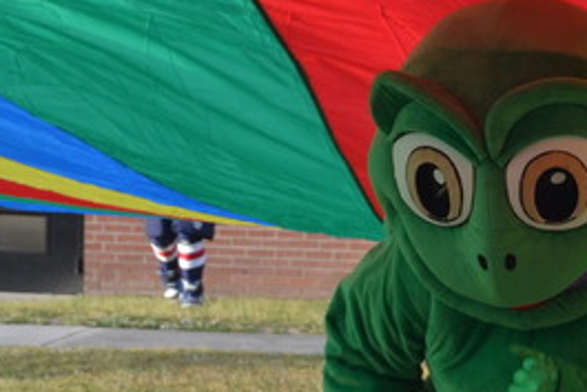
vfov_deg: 7.7
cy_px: 683
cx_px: 501
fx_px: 2839
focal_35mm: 174
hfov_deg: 11.7
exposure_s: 1/125
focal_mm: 30
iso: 125
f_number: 5.6
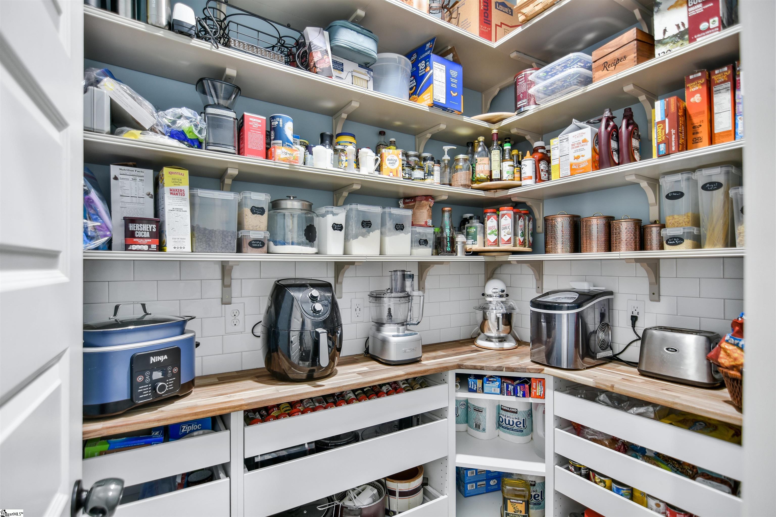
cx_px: 388
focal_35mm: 16
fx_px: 356
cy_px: 258
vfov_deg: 72.1
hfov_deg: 95.0
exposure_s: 1/3
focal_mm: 11
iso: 160
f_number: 2.8
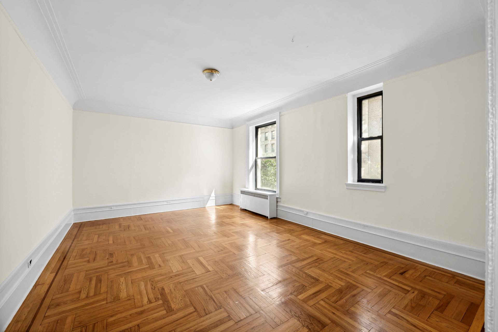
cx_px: 249
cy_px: 166
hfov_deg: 104.3
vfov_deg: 81.2
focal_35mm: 14
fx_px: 194
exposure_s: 1/125
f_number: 7.1
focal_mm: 14
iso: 320
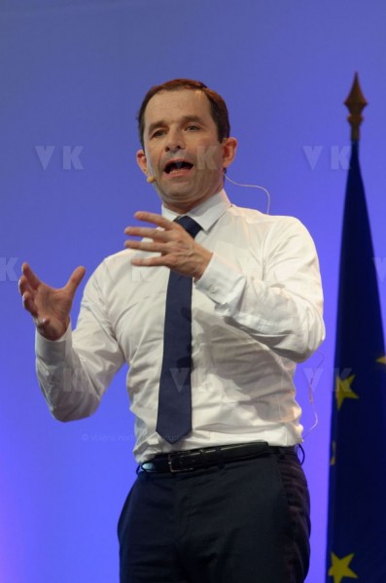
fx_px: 4001
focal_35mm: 248
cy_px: 292
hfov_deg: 5.5
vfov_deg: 8.3
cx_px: 193
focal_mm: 165
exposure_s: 1/160
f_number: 5.6
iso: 1000
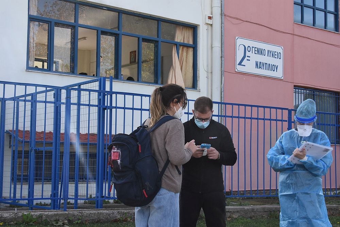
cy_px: 114
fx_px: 595
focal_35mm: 63
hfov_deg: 31.9
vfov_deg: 21.6
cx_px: 170
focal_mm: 42
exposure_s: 1/500
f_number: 11
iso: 1250
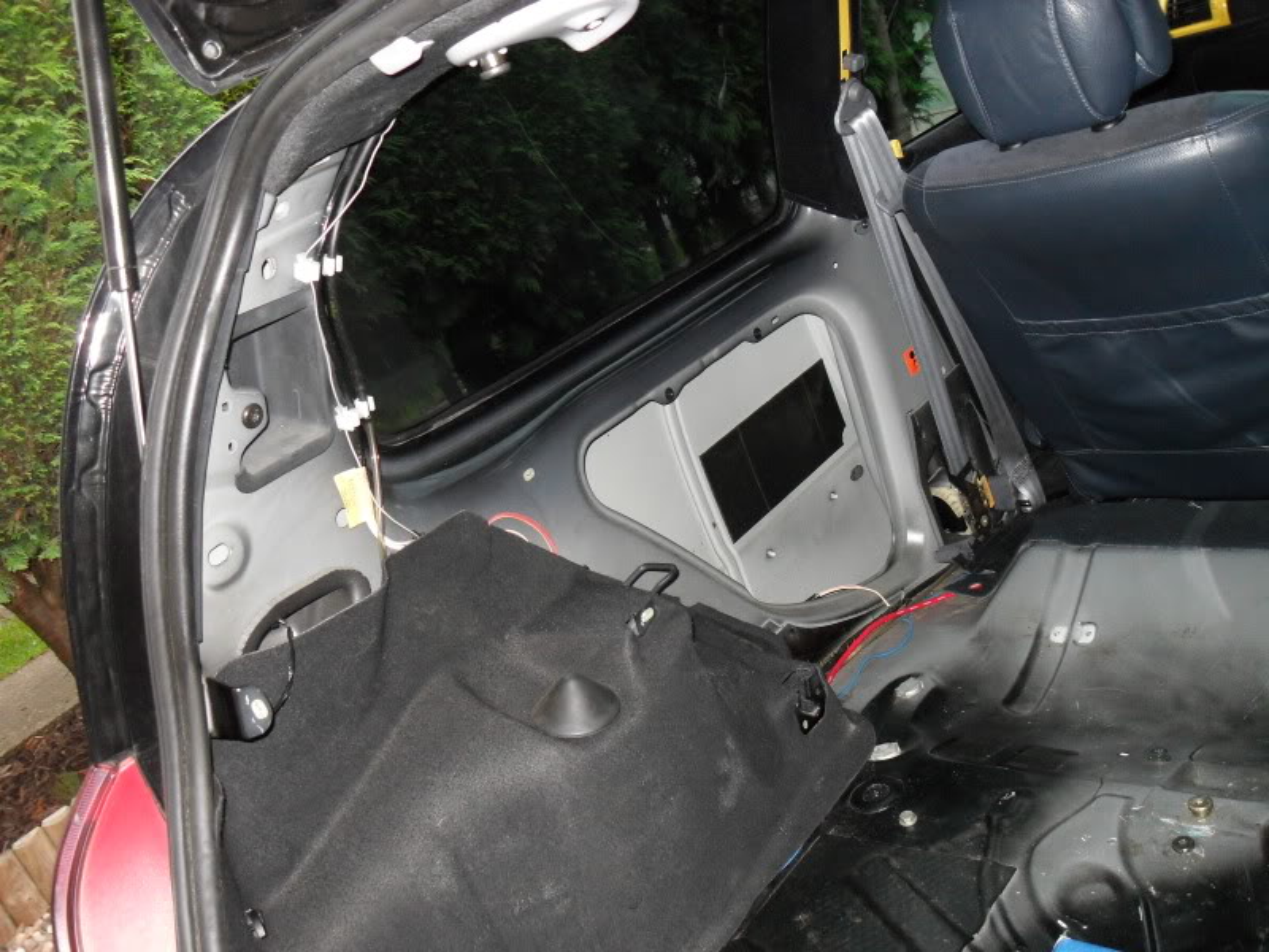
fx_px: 1283
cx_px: 634
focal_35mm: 35
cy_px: 476
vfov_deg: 40.7
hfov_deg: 52.6
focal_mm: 6.2
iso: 200
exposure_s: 1/45
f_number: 2.8
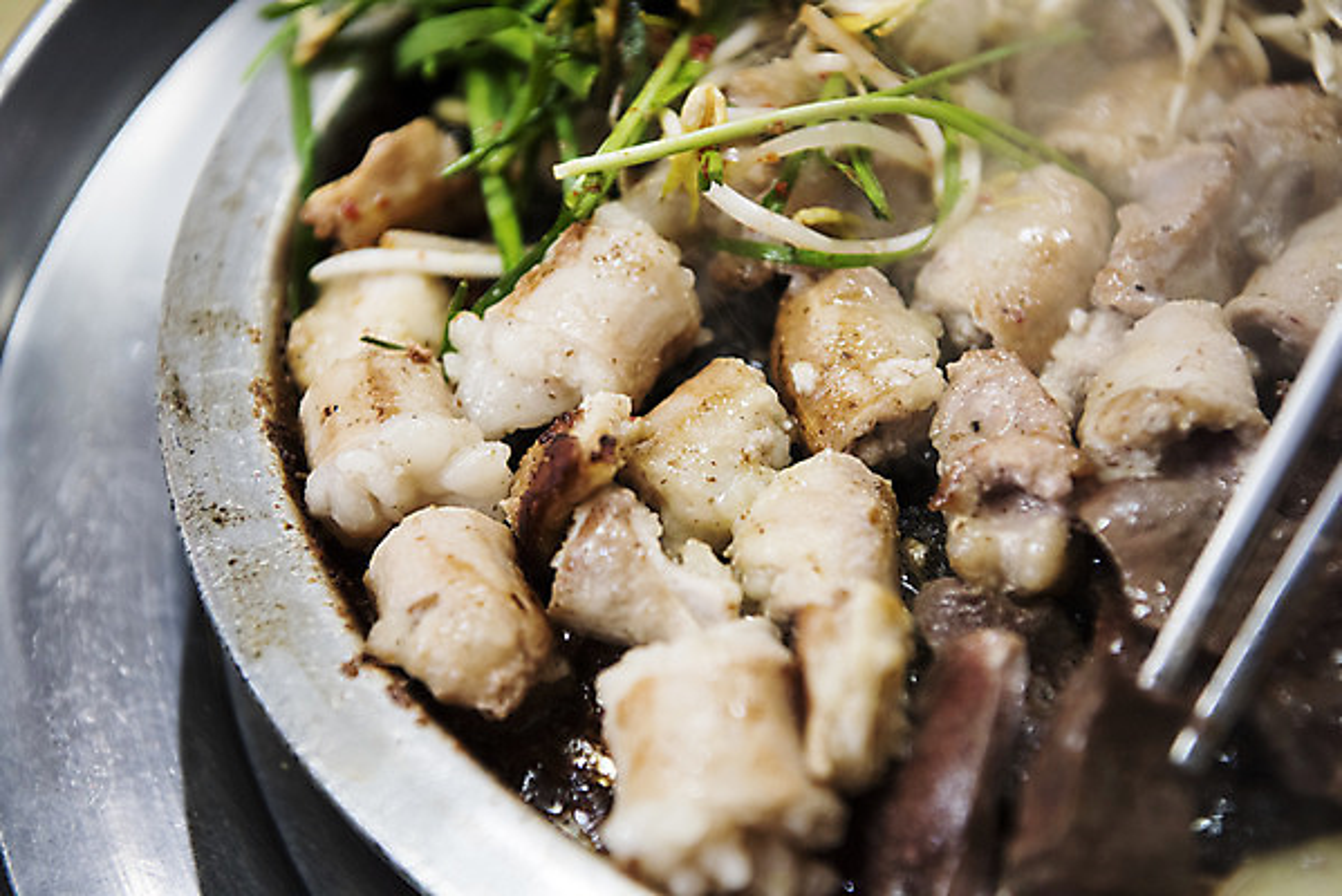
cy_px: 448
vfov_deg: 19.5
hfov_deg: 28.8
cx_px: 671
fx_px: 2611
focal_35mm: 70
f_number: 4
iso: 1600
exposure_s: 1/125
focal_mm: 70
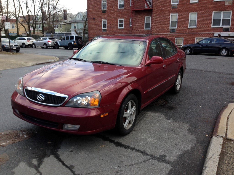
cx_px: 117
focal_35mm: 33
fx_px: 223
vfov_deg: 42.9
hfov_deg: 55.4
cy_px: 88
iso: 50
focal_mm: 4.12
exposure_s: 1/256
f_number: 2.4
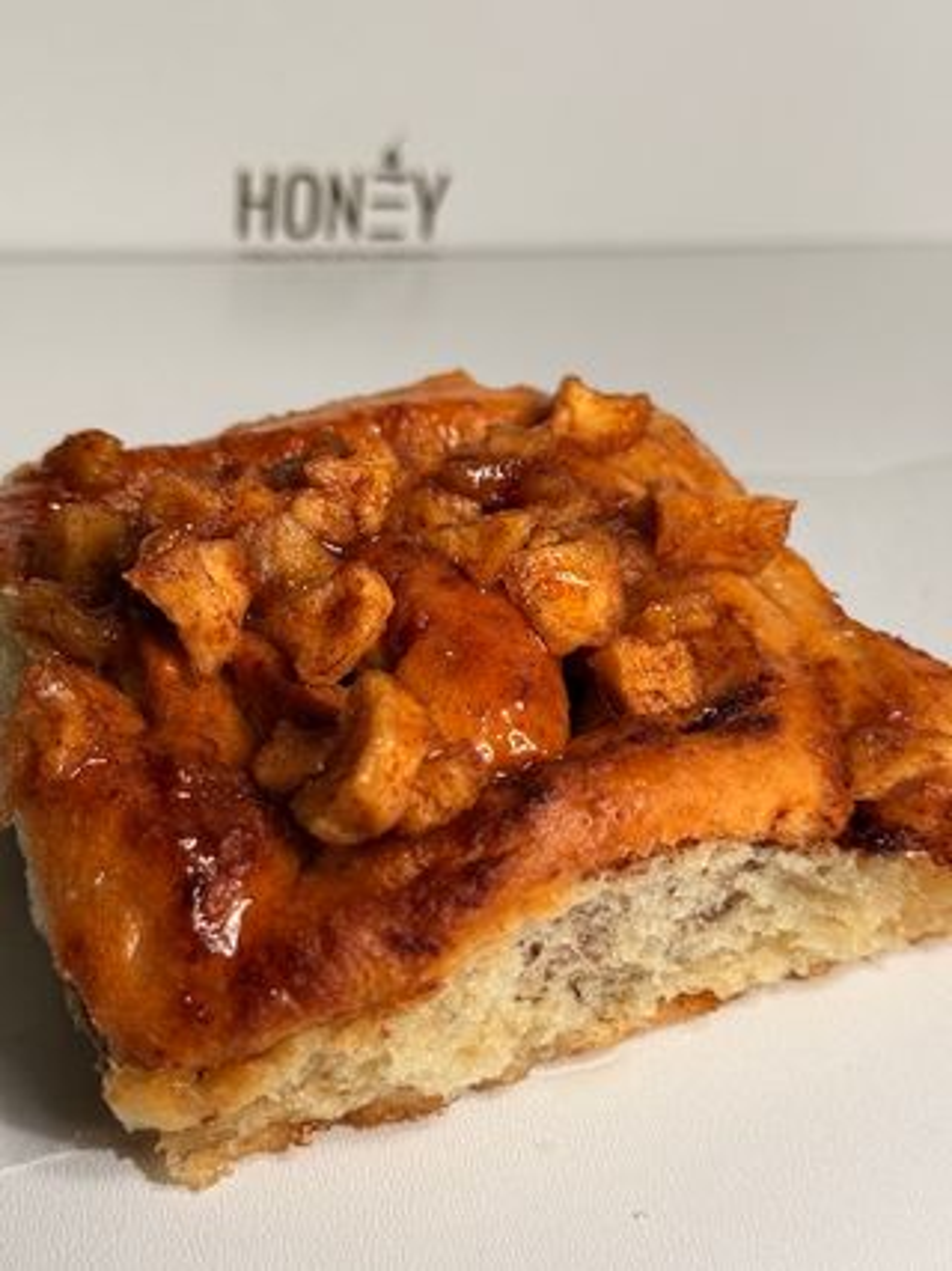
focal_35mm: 48
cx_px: 476
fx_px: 1761
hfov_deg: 30.3
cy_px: 636
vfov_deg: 39.7
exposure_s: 1/3534
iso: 64
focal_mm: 6.76
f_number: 1.78
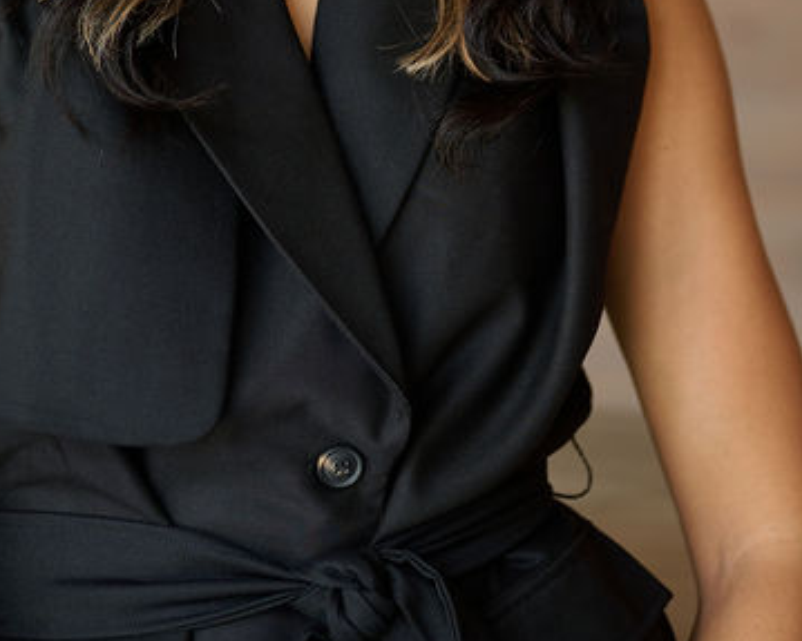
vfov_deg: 11.3
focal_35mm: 134
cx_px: 465
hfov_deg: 14.4
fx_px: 3180
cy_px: -88
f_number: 2
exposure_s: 1/200
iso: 320
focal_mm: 50
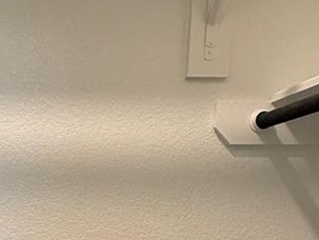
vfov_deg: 20.4
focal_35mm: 64
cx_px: 17
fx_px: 590
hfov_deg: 28.8
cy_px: 337
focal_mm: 2.22
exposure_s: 1/120
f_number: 2.2
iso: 160
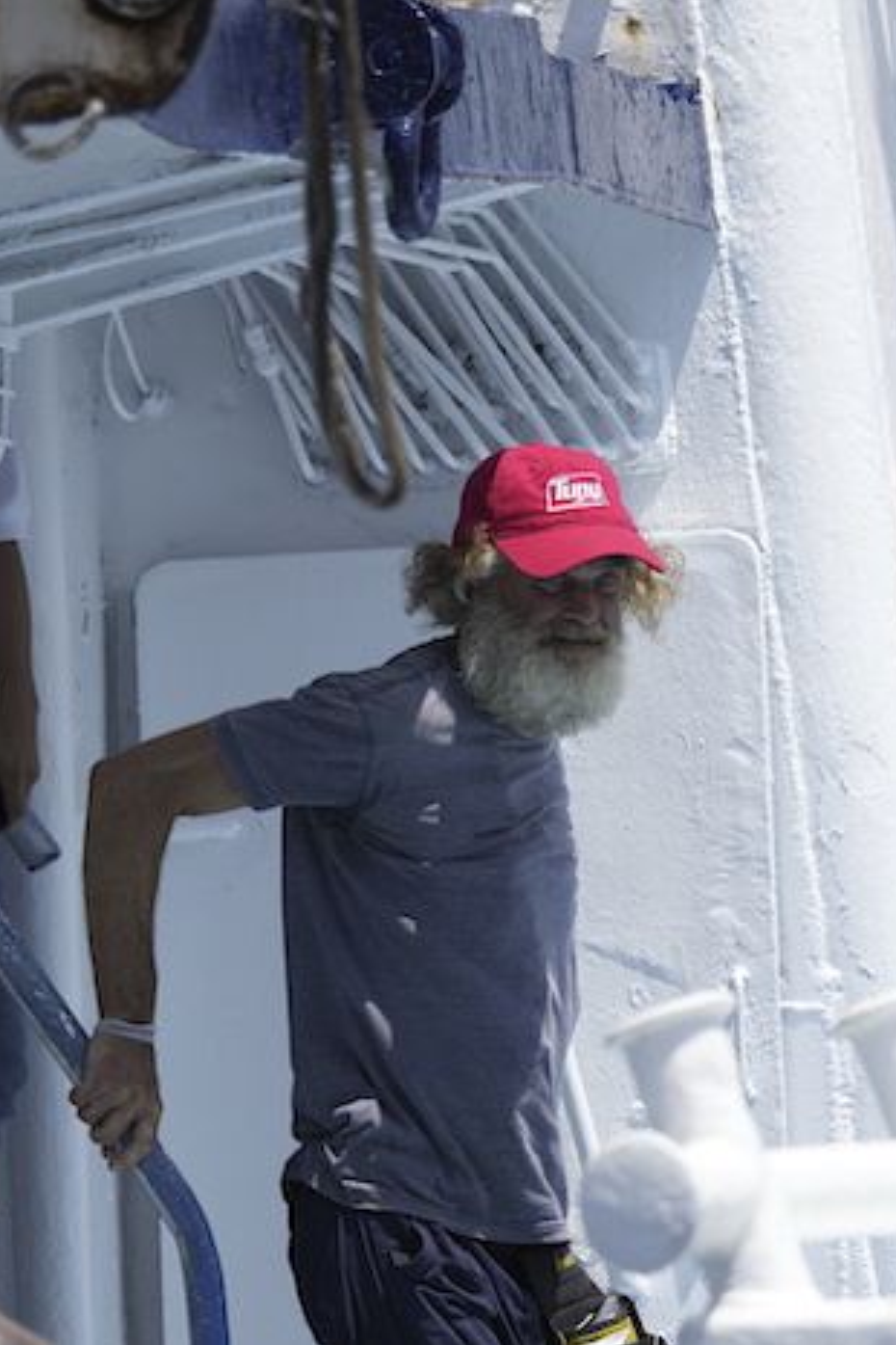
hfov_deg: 2.6
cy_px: 672
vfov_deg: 3.9
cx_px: 584
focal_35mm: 527
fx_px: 19673
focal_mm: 350
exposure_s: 1/1000
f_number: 6.3
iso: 200
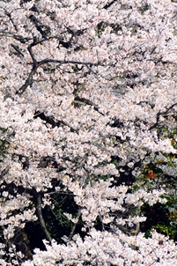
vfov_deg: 2.6
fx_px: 5877
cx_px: -11
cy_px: 100
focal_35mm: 796
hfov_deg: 1.7
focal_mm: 300
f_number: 7.1
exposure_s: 1/320
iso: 200
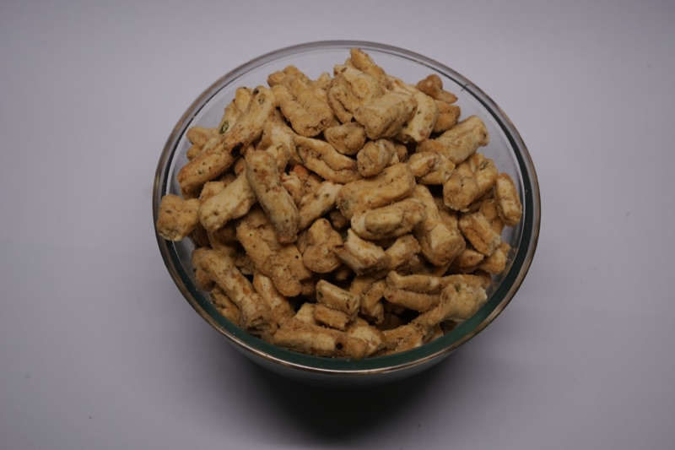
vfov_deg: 24.6
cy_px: 225
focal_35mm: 55
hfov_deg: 36.3
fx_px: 1031
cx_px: 338
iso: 500
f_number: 8
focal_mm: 55
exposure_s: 1/200
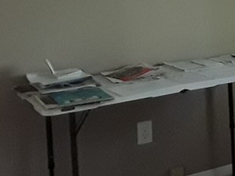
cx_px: 397
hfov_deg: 17.5
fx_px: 645
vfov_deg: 15.3
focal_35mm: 95
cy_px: 7
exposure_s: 1/15
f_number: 1.9
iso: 200
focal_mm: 2.91
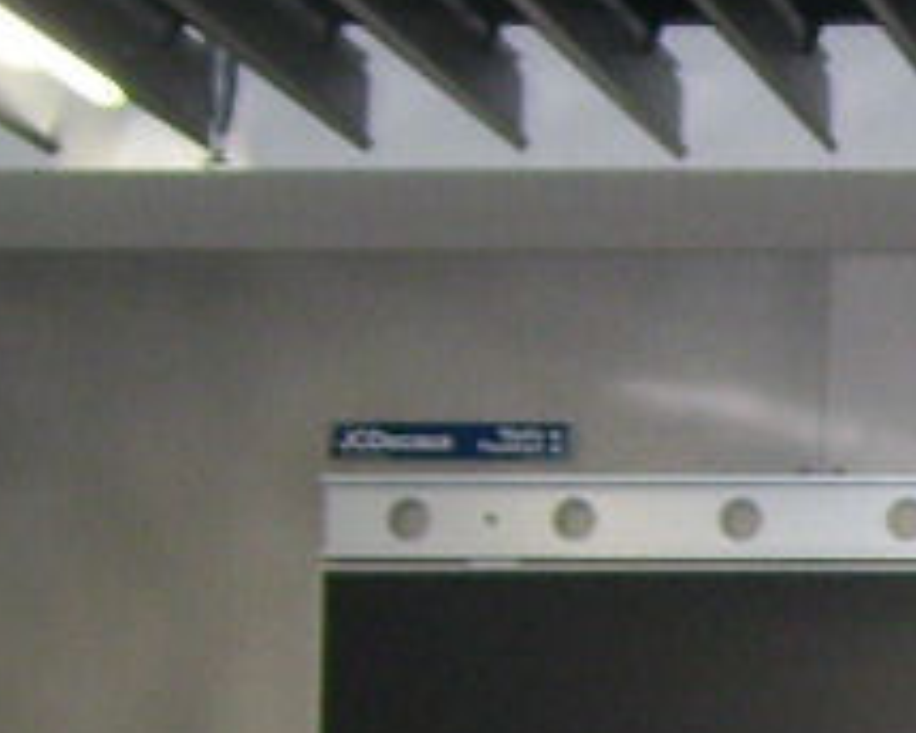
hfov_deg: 8.9
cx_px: 1909
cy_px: 869
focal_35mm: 202
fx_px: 5476
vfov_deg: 7.6
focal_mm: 6
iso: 160
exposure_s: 1/60
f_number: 2.7
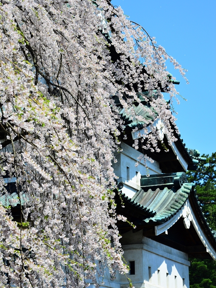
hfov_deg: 11.3
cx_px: 107
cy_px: 133
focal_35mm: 131
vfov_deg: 15.0
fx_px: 1090
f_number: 10
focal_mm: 120
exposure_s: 1/400
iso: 250
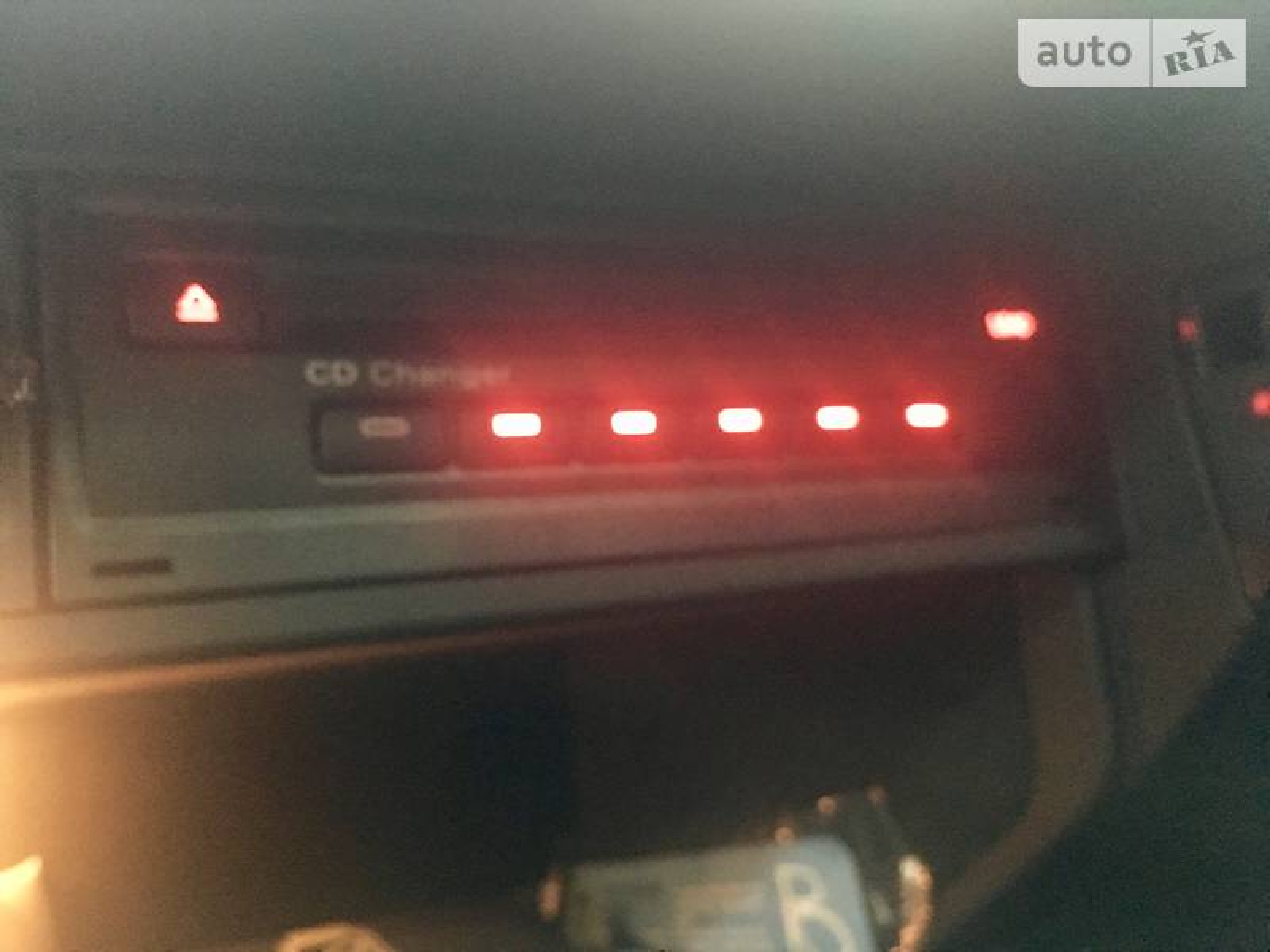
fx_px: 1064
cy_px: 476
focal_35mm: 29
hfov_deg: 61.7
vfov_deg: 48.2
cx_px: 635
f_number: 2.2
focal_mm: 4.2
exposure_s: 1/4
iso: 200
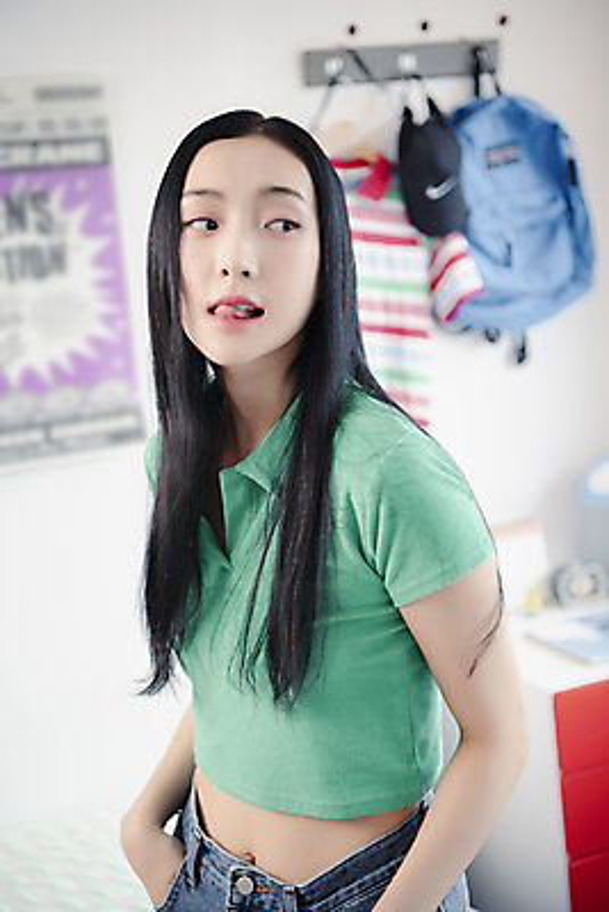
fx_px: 1470
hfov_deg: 23.4
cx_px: 304
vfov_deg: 34.5
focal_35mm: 58
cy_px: 456
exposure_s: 1/100
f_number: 2.8
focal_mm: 58
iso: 400
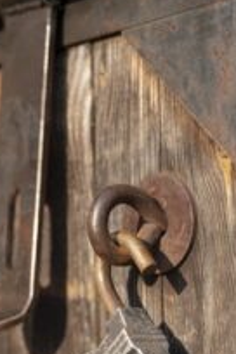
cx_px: 40
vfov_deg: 18.4
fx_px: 1082
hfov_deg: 12.4
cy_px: 282
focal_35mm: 110
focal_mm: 50
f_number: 2.8
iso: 640
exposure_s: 1/4000
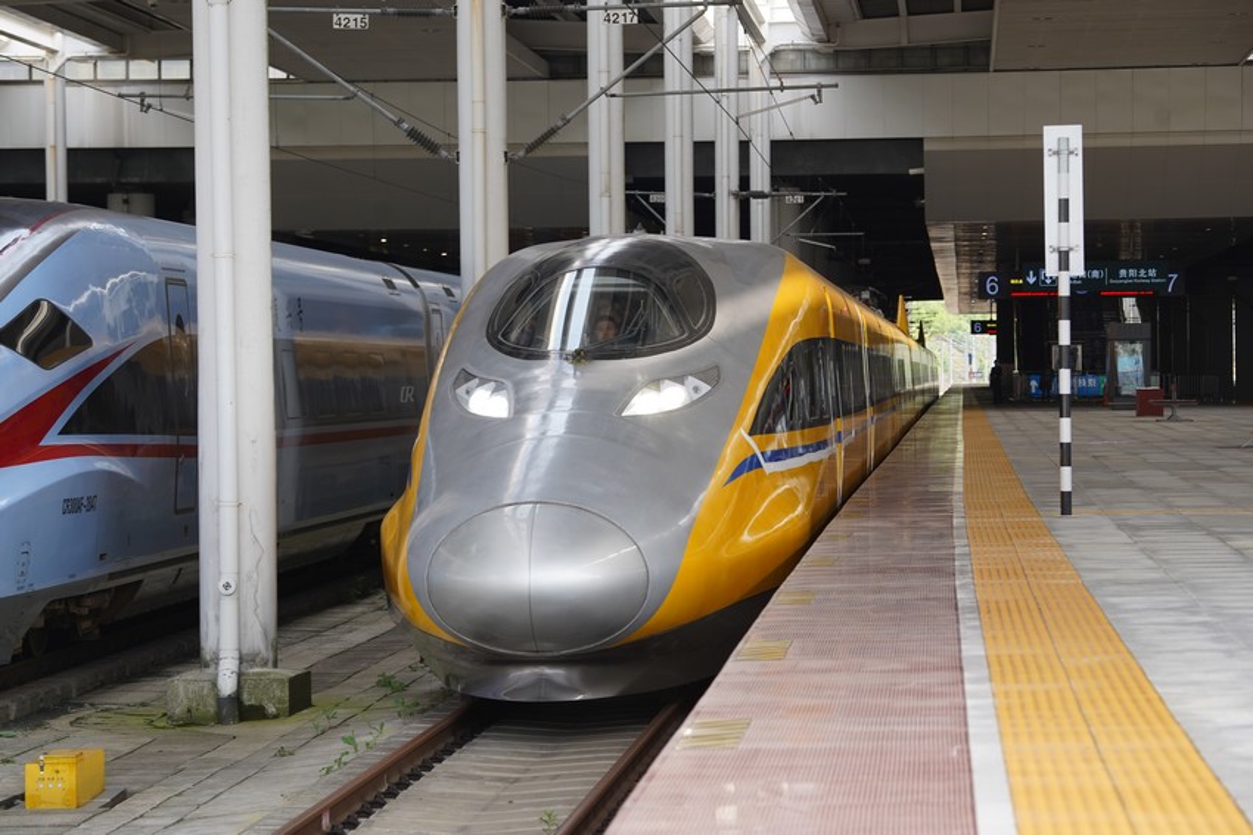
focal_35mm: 119
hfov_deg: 17.2
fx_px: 4140
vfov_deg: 11.5
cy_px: 418
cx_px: 626
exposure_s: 1/125
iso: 200
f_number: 6.3
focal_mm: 119
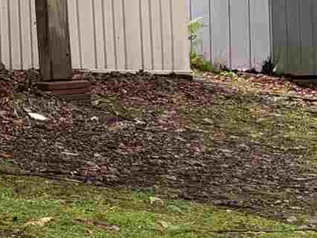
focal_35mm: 186
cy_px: -84
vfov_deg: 7.9
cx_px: -814
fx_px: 1704
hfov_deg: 8.0
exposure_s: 1/121
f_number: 1.6
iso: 80
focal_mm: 5.96
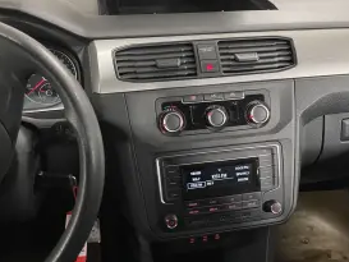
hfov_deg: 55.2
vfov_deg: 42.5
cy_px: 91
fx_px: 333
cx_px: 159
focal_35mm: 33
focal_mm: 5.1
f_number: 1.6
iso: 125
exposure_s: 1/50
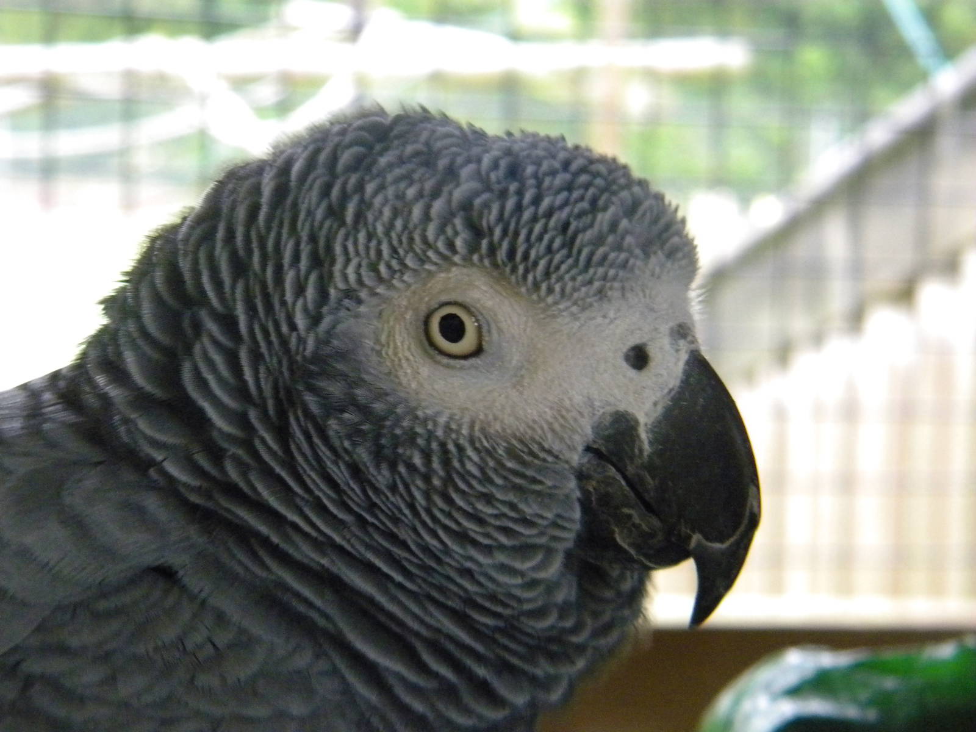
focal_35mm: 83
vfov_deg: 17.8
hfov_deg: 23.6
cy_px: 366
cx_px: 488
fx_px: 2340
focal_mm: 15.1
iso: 800
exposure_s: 1/51.7
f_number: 4.5
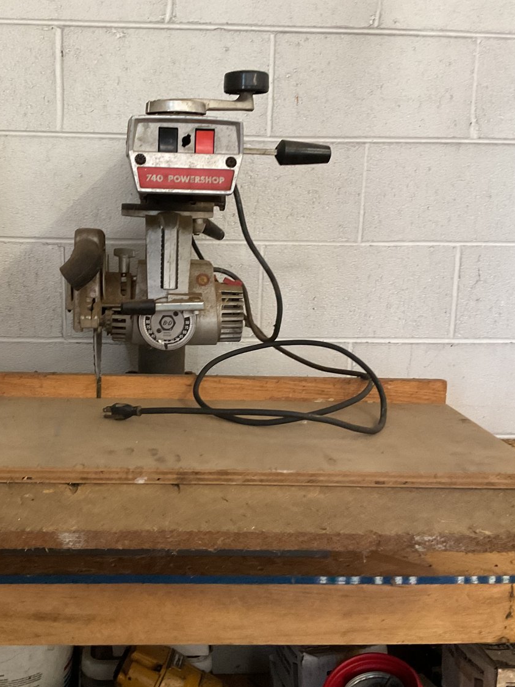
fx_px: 773
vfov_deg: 47.9
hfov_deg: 36.5
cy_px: 343
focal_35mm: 39
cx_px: 174
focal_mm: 3
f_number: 1.8
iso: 250
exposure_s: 1/40
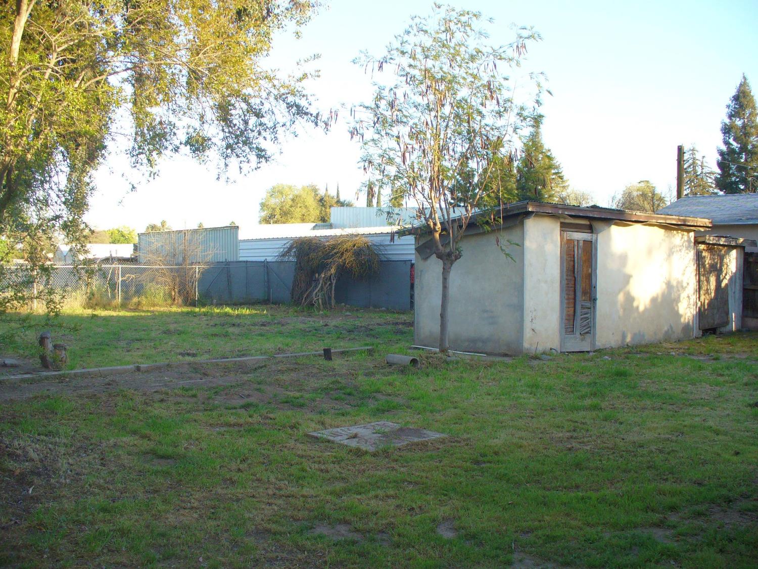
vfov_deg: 38.7
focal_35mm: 37
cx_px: 379
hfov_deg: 50.1
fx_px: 810
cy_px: 284
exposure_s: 1/160
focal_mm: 6.1
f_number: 2.8
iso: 80
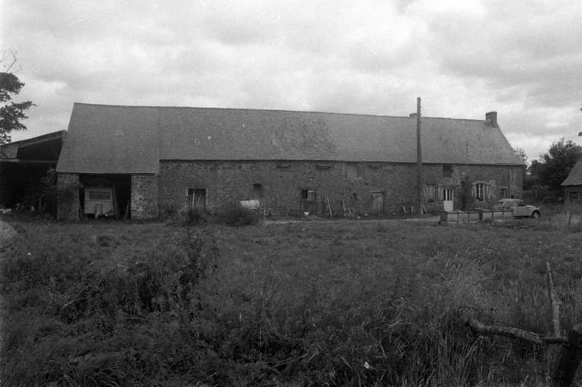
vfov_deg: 15.1
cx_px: 291
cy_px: 194
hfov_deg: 22.6
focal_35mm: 90
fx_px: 1453
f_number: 10
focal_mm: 60
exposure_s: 1/60
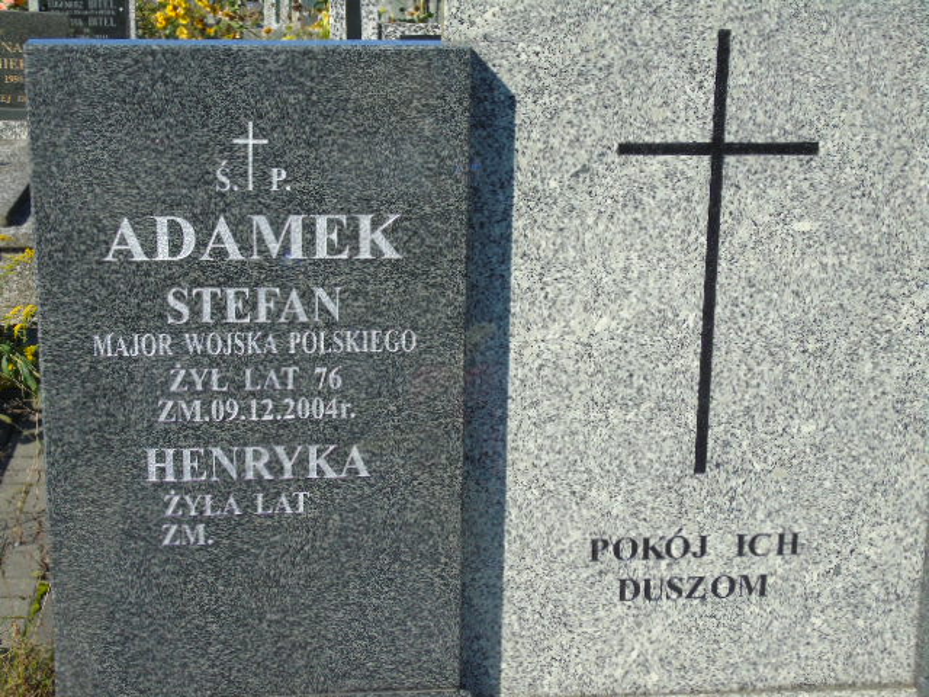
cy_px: 348
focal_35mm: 62
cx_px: 464
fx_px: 1664
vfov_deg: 23.7
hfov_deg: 31.2
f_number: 4.5
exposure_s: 1/500
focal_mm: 11
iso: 80
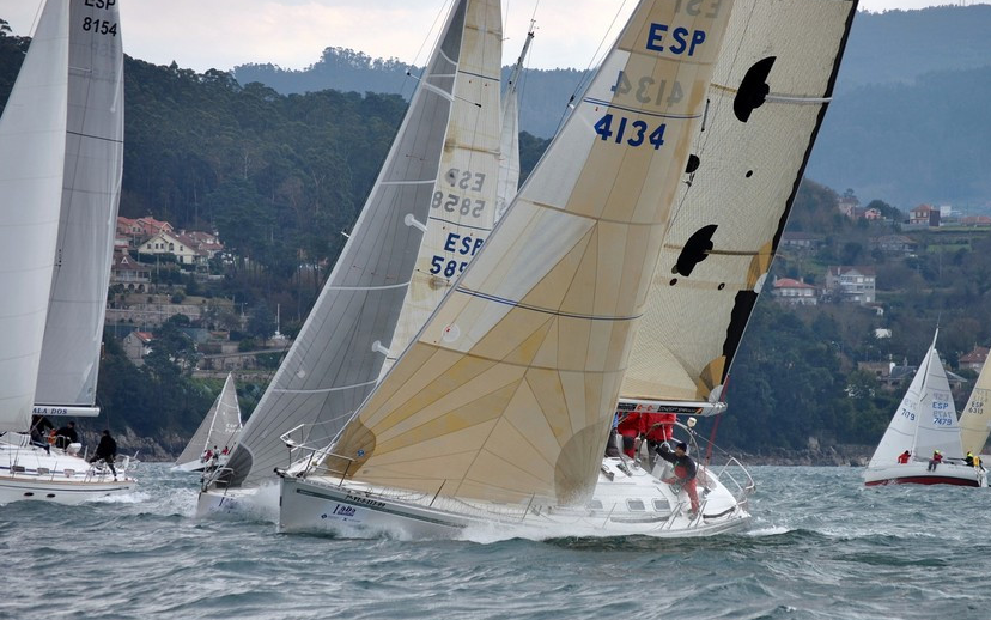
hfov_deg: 10.5
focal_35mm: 199
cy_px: 346
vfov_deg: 6.6
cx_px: 528
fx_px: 5376
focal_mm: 120
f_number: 5.6
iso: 125
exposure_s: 1/500
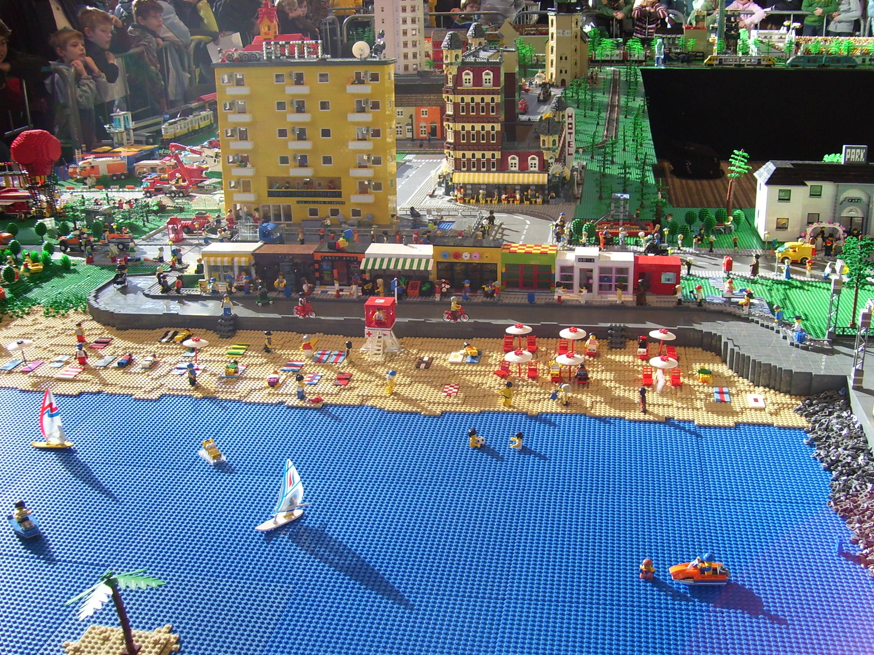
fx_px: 934
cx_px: 439
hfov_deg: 50.1
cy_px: 334
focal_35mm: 37
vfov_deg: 38.7
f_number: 2.7
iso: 80
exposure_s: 1/90
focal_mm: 6
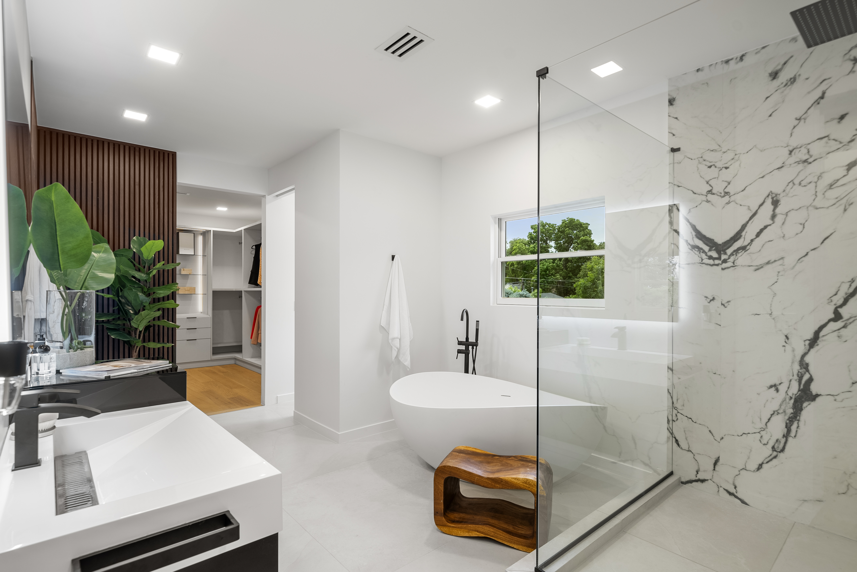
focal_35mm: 17
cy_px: 286
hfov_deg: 93.2
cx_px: 428
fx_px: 405
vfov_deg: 70.5
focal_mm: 17
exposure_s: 1/2.5
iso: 200
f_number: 6.3
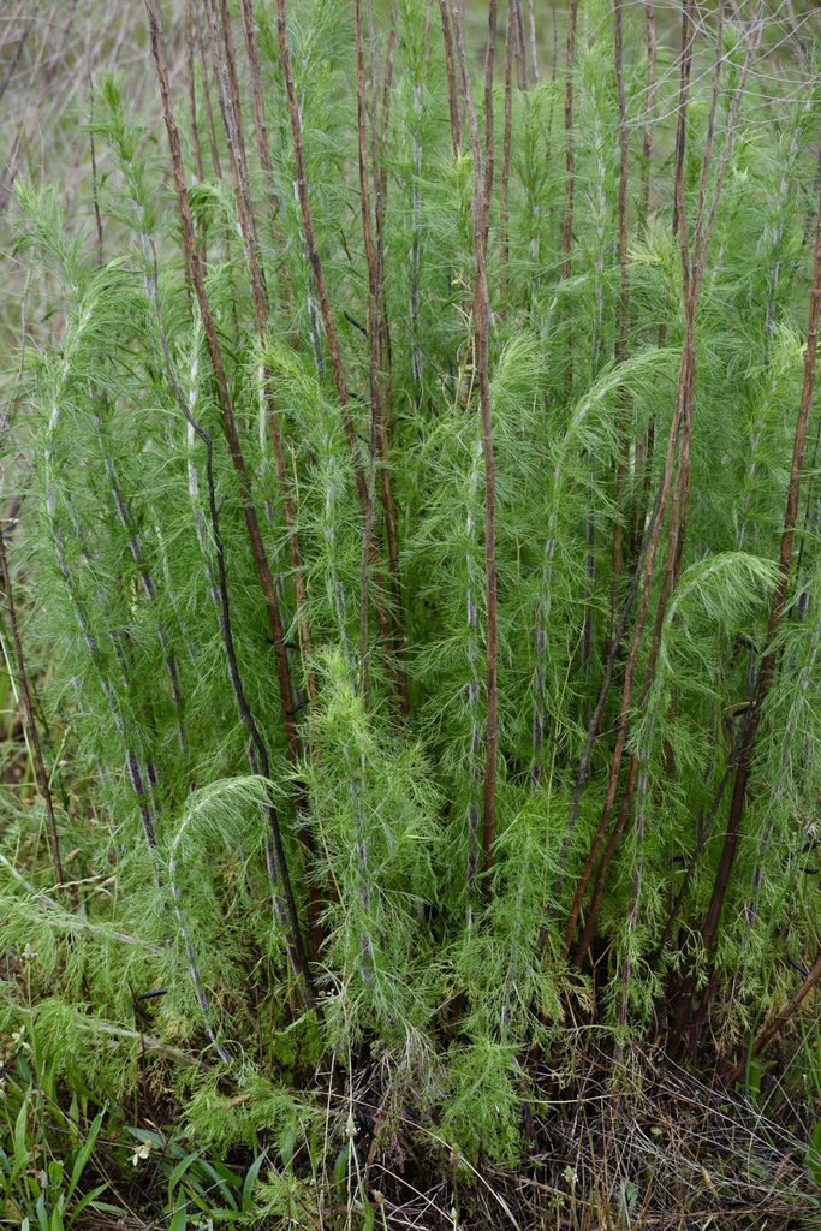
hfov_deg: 7.5
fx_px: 6258
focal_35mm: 183
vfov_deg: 11.2
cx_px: 410
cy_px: 616
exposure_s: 1/500
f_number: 5.6
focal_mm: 122
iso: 400
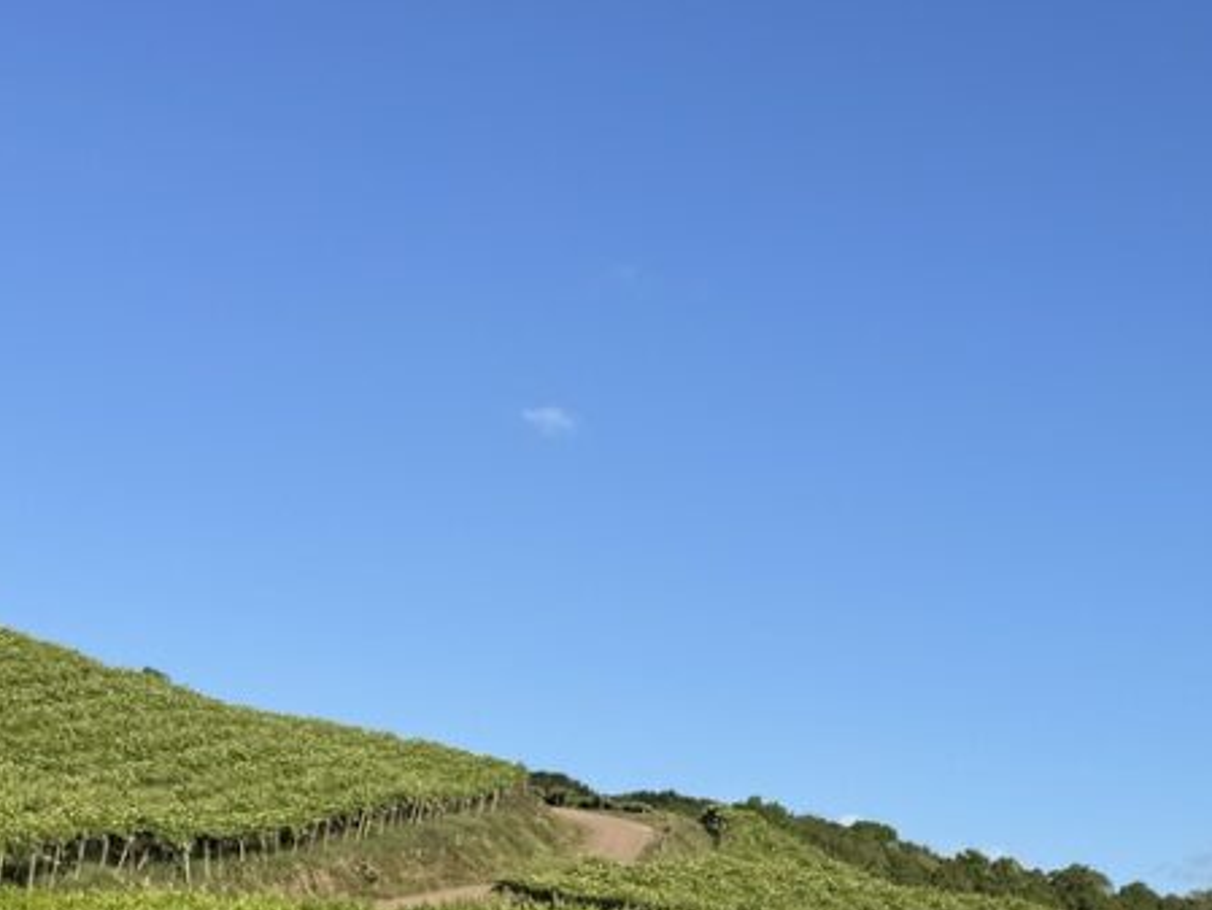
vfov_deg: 18.2
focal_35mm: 73
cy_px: 1315
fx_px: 2557
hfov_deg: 24.6
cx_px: 1383
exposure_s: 1/3597
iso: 80
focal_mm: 6.76
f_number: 1.78
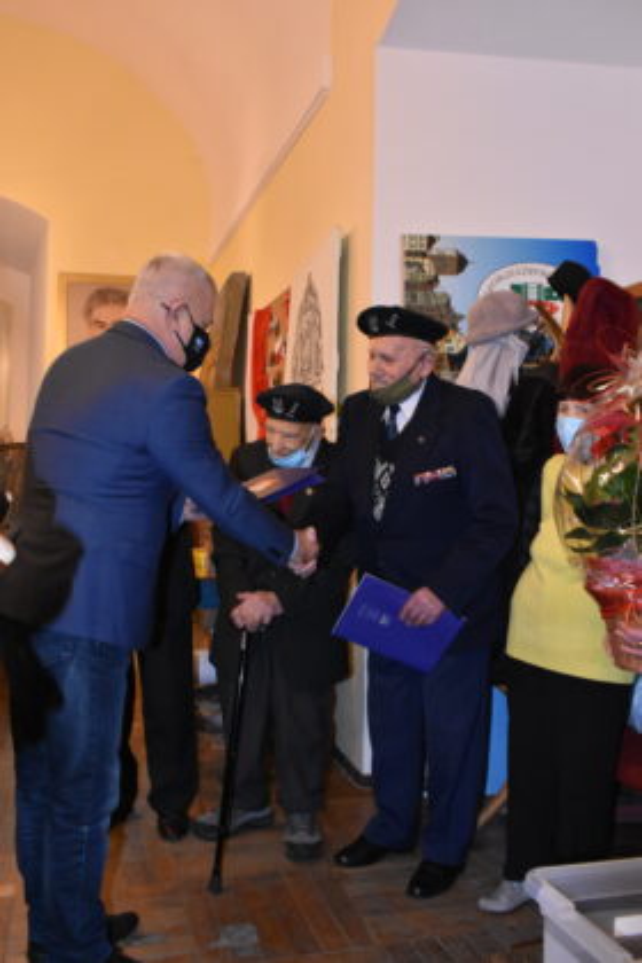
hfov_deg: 41.7
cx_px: 321
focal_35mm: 32
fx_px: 843
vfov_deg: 59.5
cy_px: 482
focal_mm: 21
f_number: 7.1
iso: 4000
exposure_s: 1/60
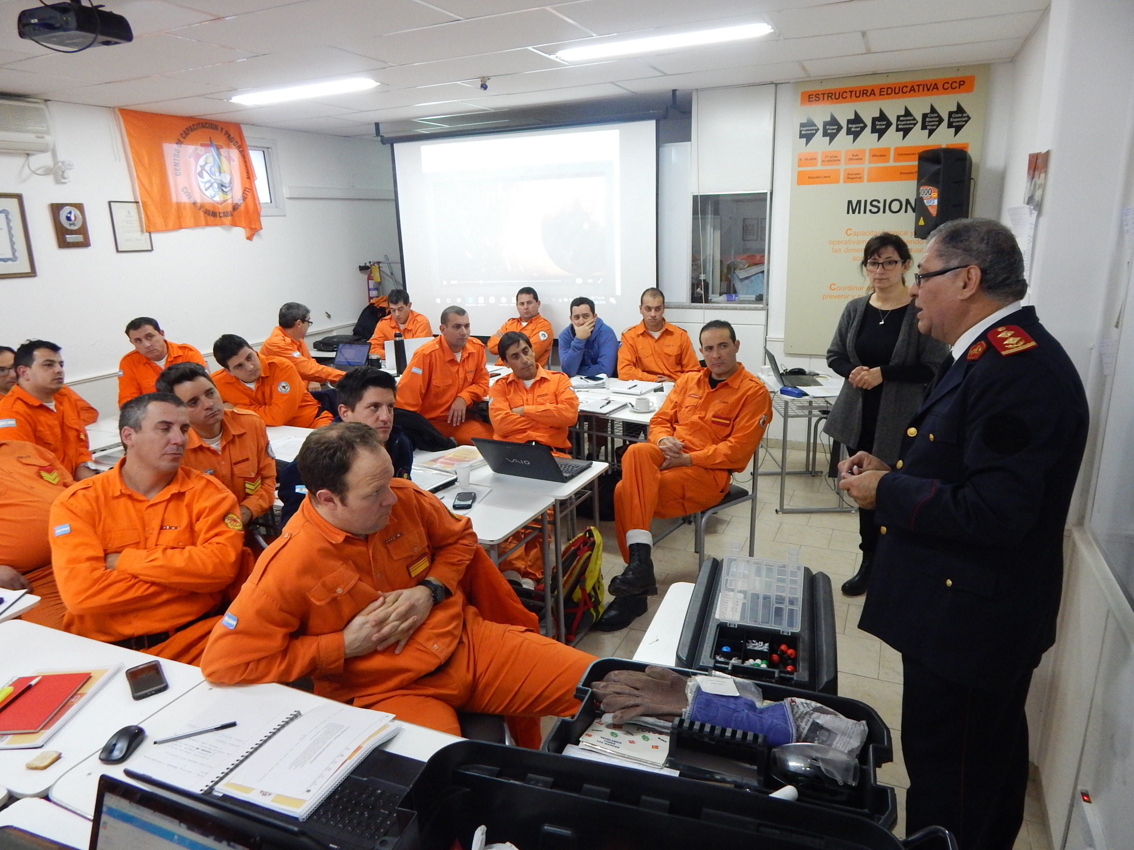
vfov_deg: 61.1
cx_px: 567
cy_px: 425
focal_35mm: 22
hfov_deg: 76.4
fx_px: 721
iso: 400
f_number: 3
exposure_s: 1/30
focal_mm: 4
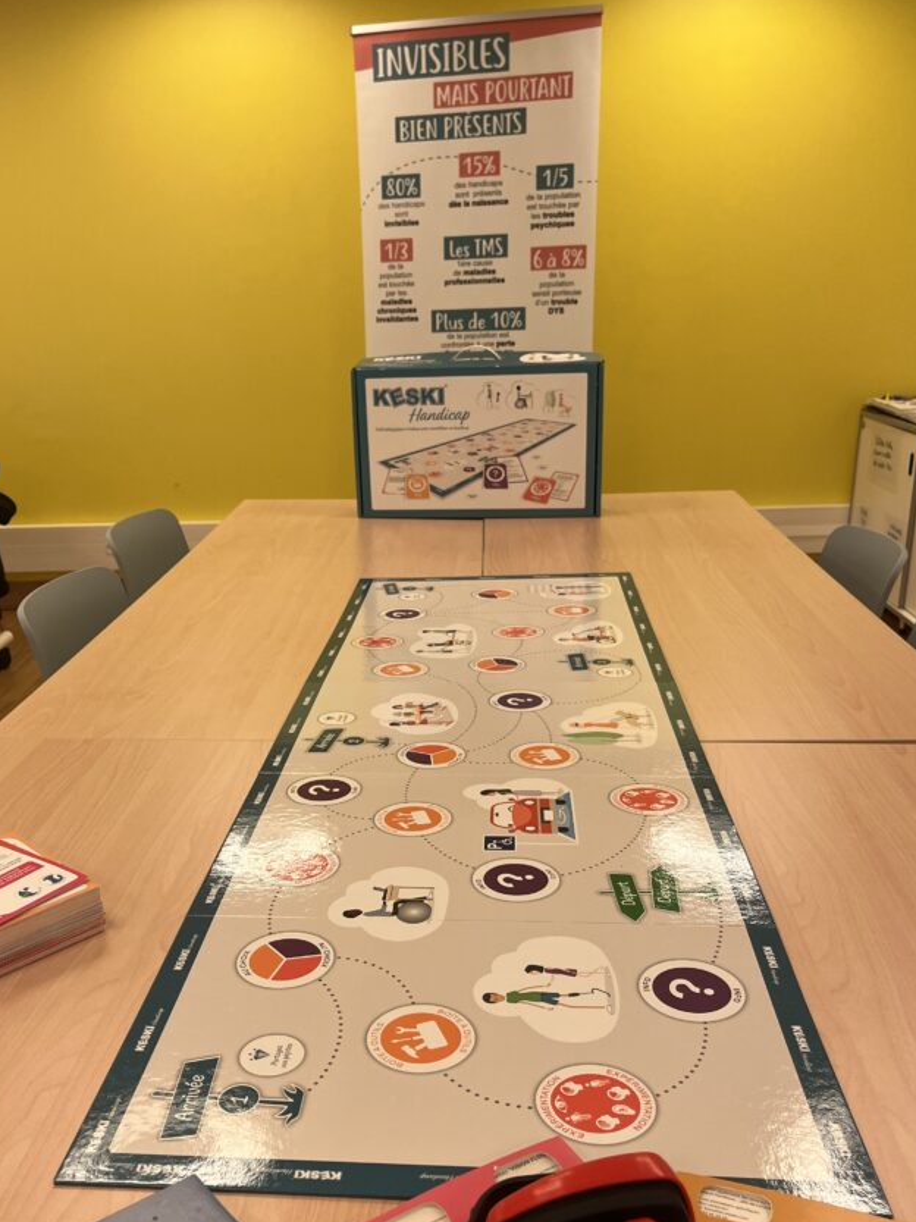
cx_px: 411
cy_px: 708
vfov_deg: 56.5
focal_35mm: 32
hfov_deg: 44.1
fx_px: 1129
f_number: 1.6
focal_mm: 5.1
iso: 100
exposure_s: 1/100
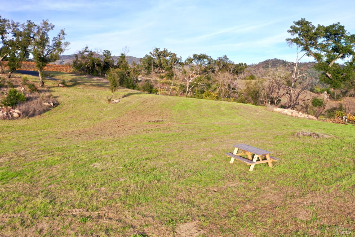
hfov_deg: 65.5
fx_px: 276
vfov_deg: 46.4
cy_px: 118
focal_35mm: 28
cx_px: 178
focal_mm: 10.26
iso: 100
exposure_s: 1/120
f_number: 6.3
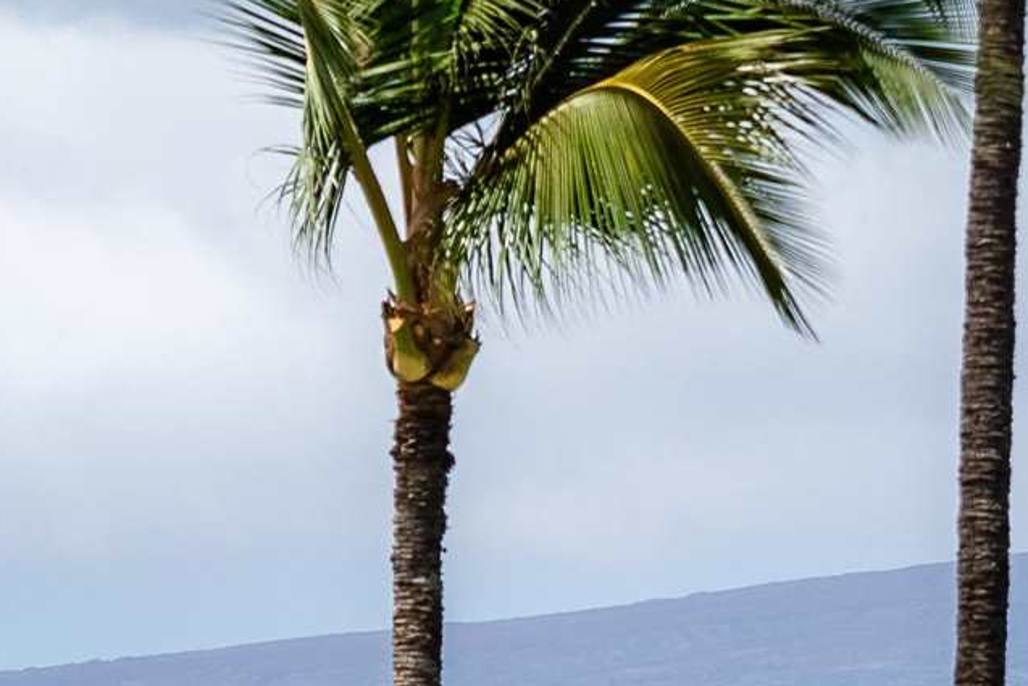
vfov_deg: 1.8
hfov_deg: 2.7
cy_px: 1232
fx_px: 21620
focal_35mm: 757
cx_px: 252
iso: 100
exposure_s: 1/800
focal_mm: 105
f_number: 5.6
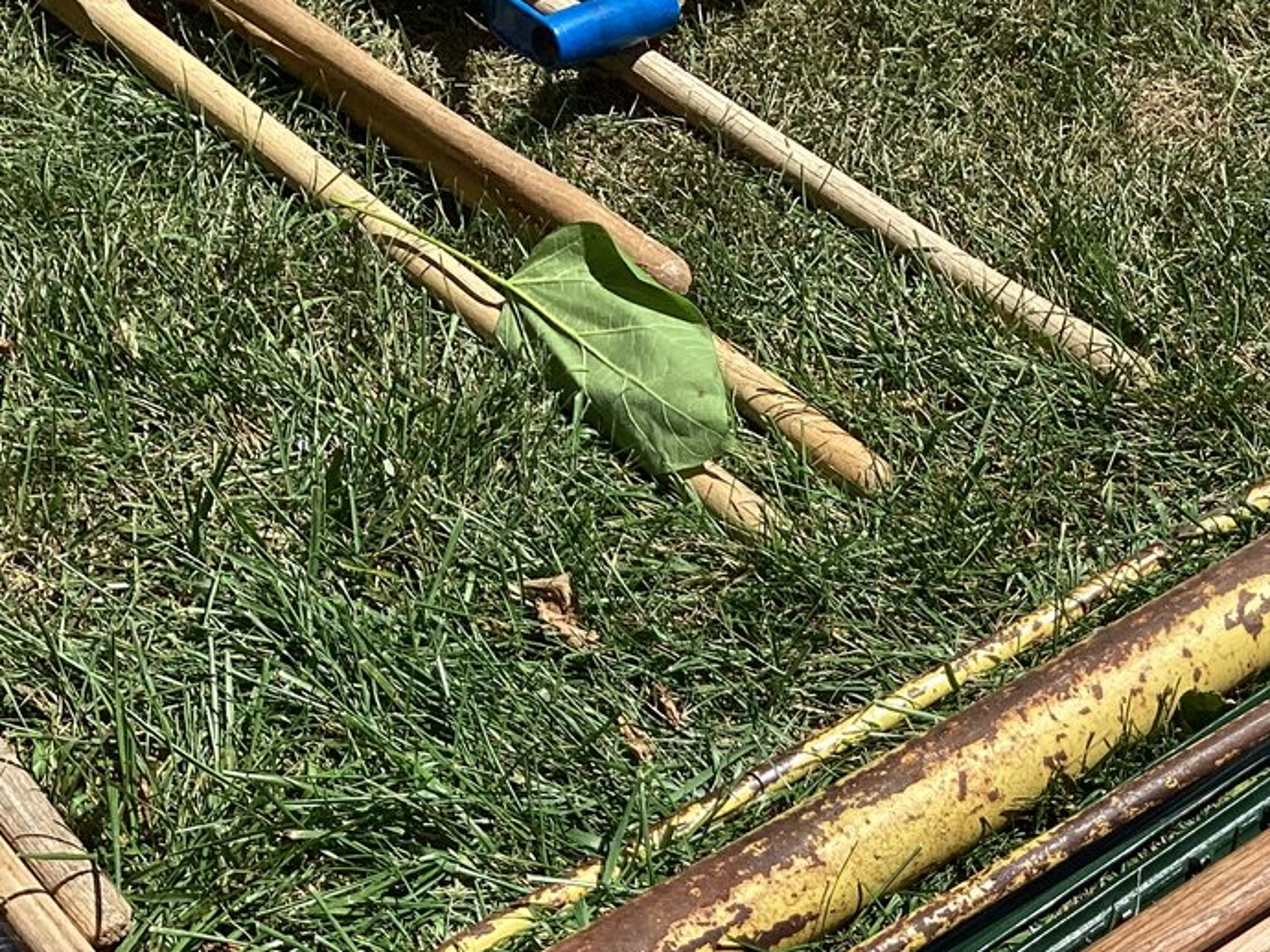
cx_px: 1017
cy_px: 1034
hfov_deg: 28.0
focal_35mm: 68
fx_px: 2494
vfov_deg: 20.6
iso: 25
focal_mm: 3.3
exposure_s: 1/1481
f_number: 2.4
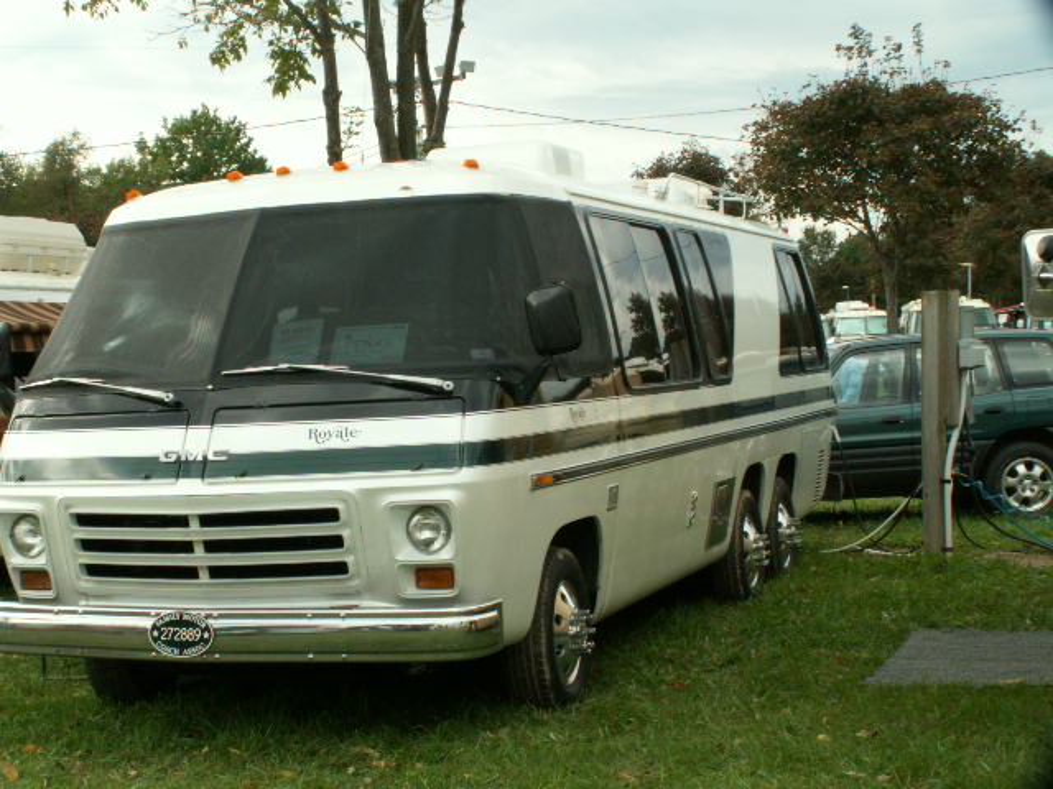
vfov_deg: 24.0
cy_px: 394
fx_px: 1856
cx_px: 526
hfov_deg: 31.7
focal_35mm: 61
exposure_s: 1/60
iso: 50
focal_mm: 10.15
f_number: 8
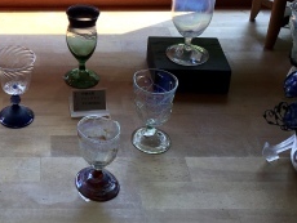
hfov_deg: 29.6
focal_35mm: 63
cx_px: 40
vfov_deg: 22.7
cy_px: 16
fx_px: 541
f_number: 2.2
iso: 25
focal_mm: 4.15
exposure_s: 1/255
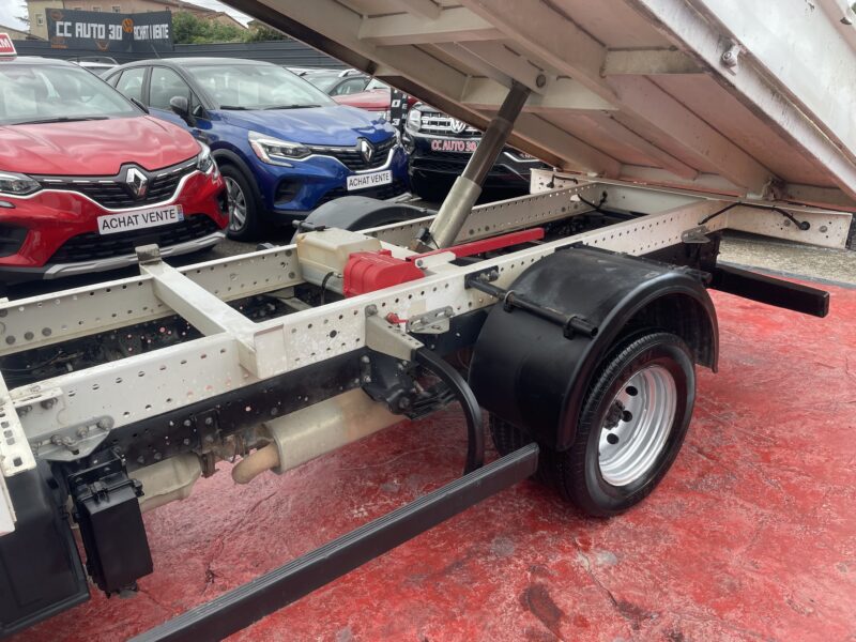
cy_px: 321
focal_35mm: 26
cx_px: 428
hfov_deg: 67.3
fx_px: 643
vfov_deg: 53.1
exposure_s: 1/121
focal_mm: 4.2
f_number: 1.6
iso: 40
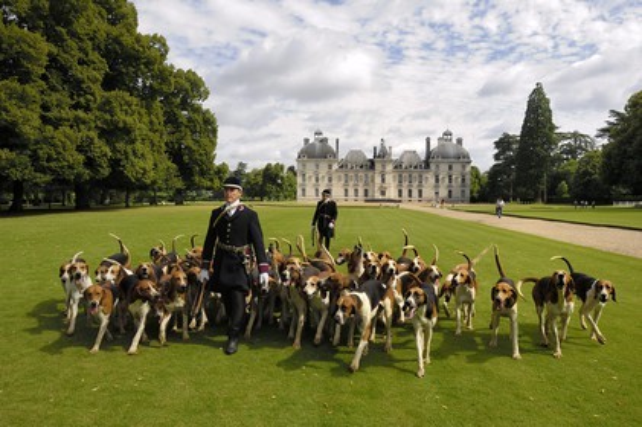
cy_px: 214
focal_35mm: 26
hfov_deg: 70.5
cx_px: 321
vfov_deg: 50.3
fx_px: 454
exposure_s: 1/320
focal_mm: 17
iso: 100
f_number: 5.6
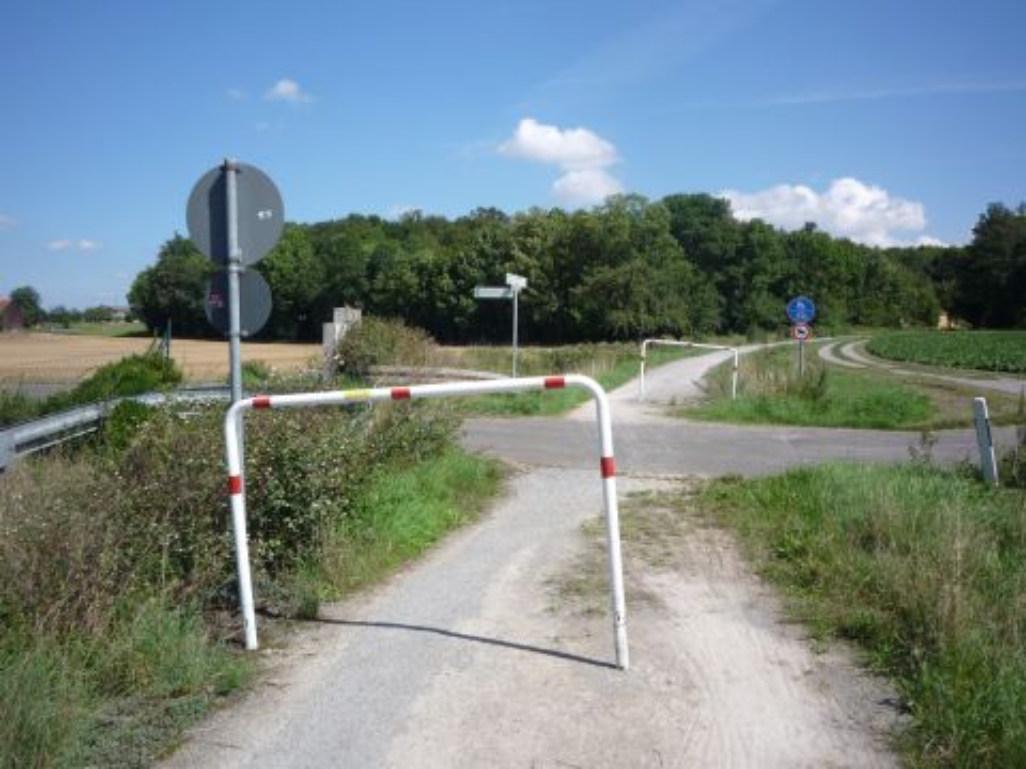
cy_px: 384
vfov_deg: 44.2
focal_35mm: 32
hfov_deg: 56.8
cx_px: 513
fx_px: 948
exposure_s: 1/400
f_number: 5.6
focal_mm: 5.2
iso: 100
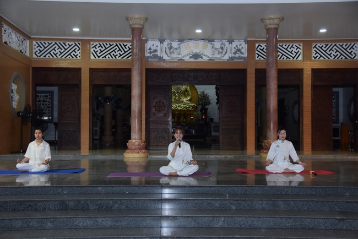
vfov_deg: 30.5
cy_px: 120
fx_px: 438
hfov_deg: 44.5
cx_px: 179
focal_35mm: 44
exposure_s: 1/125
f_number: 4.5
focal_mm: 44
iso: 1600
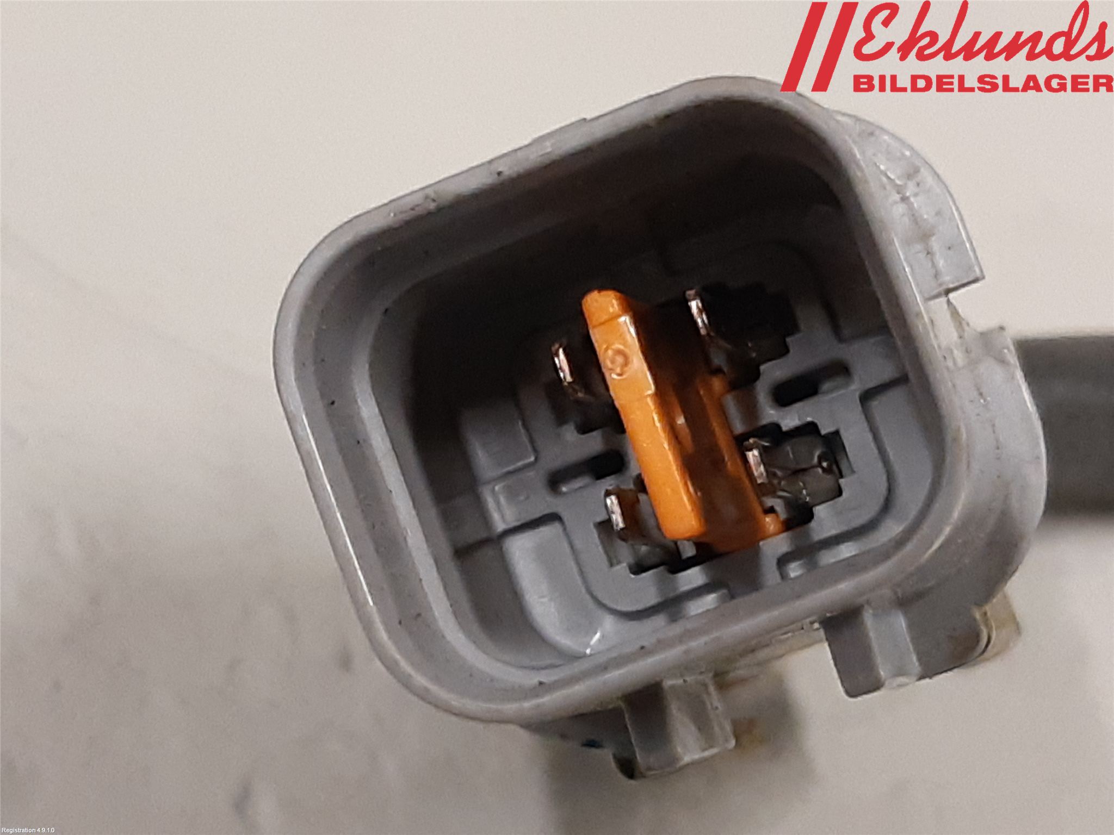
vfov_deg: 53.1
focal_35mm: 26
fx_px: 837
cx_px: 557
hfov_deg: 67.3
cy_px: 418
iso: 200
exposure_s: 1/60
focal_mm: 3.93
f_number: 1.7
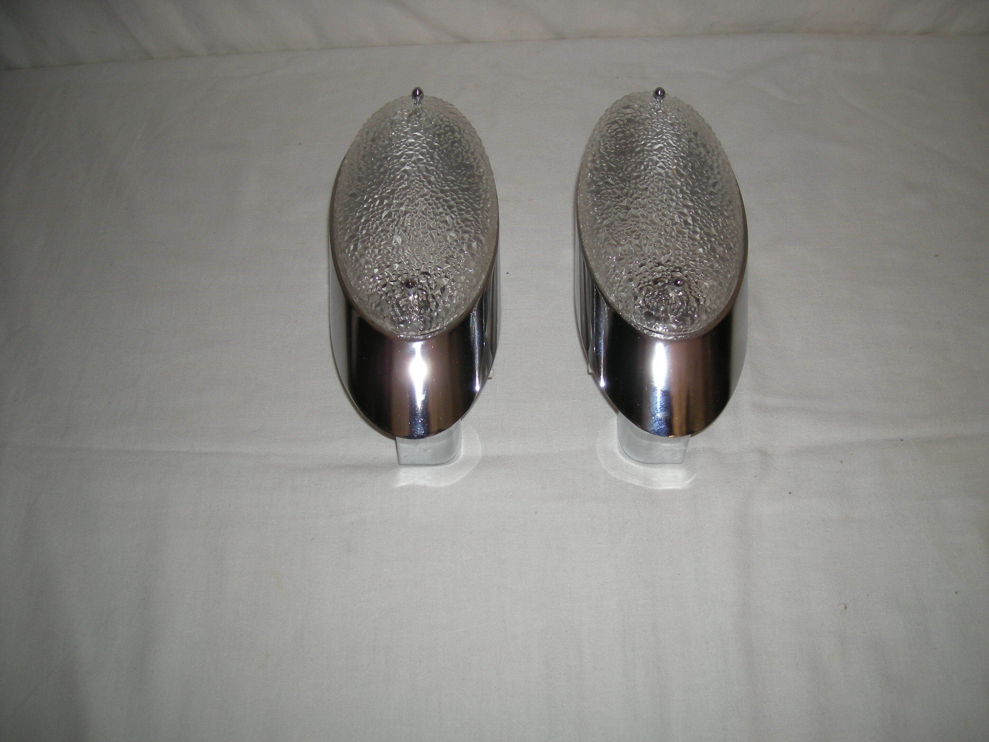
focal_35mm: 35
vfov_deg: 40.7
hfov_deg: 52.6
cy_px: 371
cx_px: 494
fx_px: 1000
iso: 50
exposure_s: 1/30
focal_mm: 5.7
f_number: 2.8
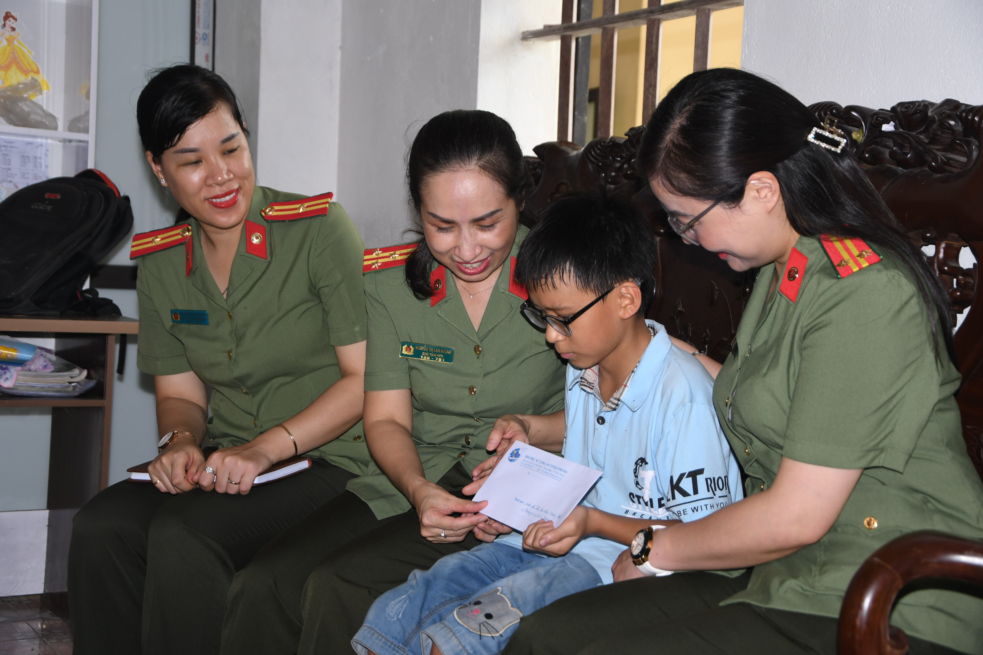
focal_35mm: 63
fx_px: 1720
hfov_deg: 31.9
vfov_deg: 21.6
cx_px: 492
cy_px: 328
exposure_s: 1/200
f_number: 4.8
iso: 320
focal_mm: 42
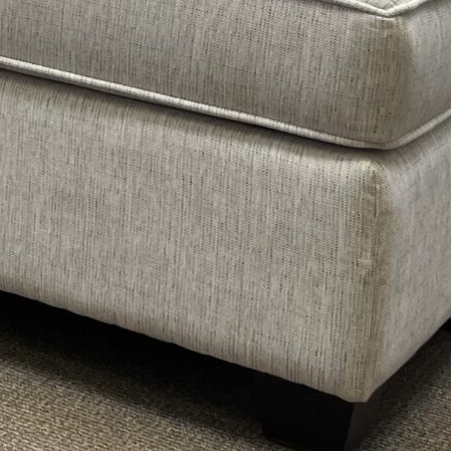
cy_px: -281
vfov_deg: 12.5
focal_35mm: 131
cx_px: -543
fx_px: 1931
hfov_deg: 11.5
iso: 50
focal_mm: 5.1
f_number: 1.6
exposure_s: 1/120
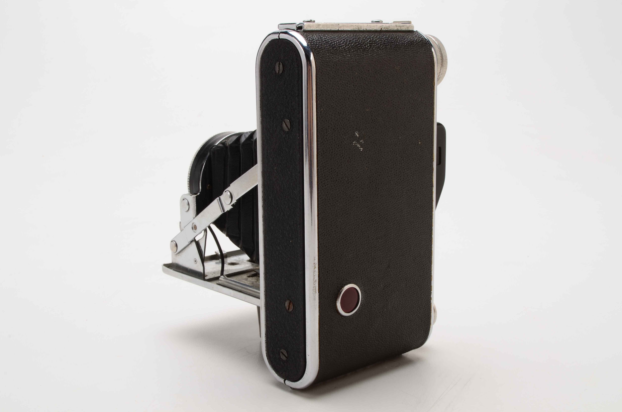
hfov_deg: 37.9
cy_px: 206
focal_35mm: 52
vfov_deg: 25.6
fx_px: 905
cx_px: 311
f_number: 25
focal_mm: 35
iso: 100
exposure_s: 1/160
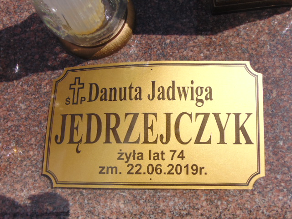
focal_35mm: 39
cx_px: 146
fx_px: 329
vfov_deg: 36.8
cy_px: 110
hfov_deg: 47.9
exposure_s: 1/400
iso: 80
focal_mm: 6.9
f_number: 8.5
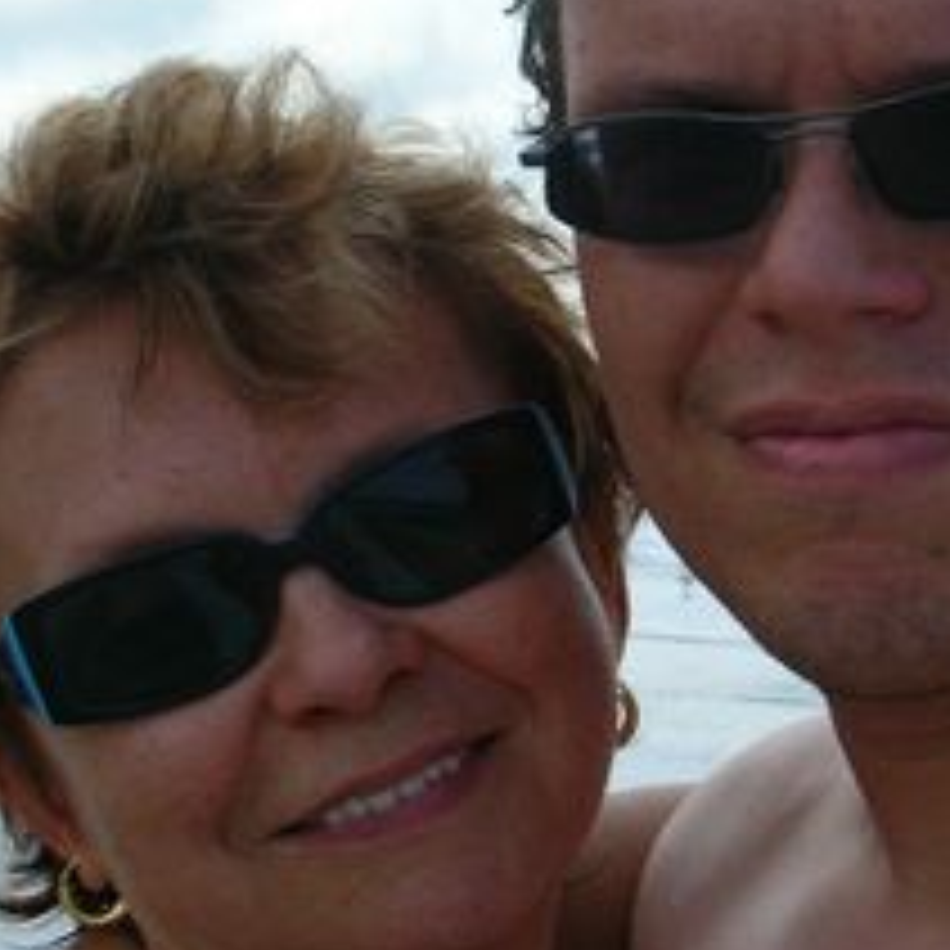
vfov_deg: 18.4
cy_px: 329
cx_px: 567
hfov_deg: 18.5
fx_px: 2919
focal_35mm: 94
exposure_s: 1/125
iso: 50
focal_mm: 5.8
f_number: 8.5
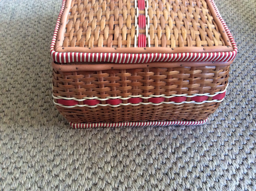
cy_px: 96
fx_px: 236
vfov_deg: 44.1
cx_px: 128
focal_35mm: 32
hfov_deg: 56.9
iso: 250
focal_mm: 3.3
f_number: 2.4
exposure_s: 1/25
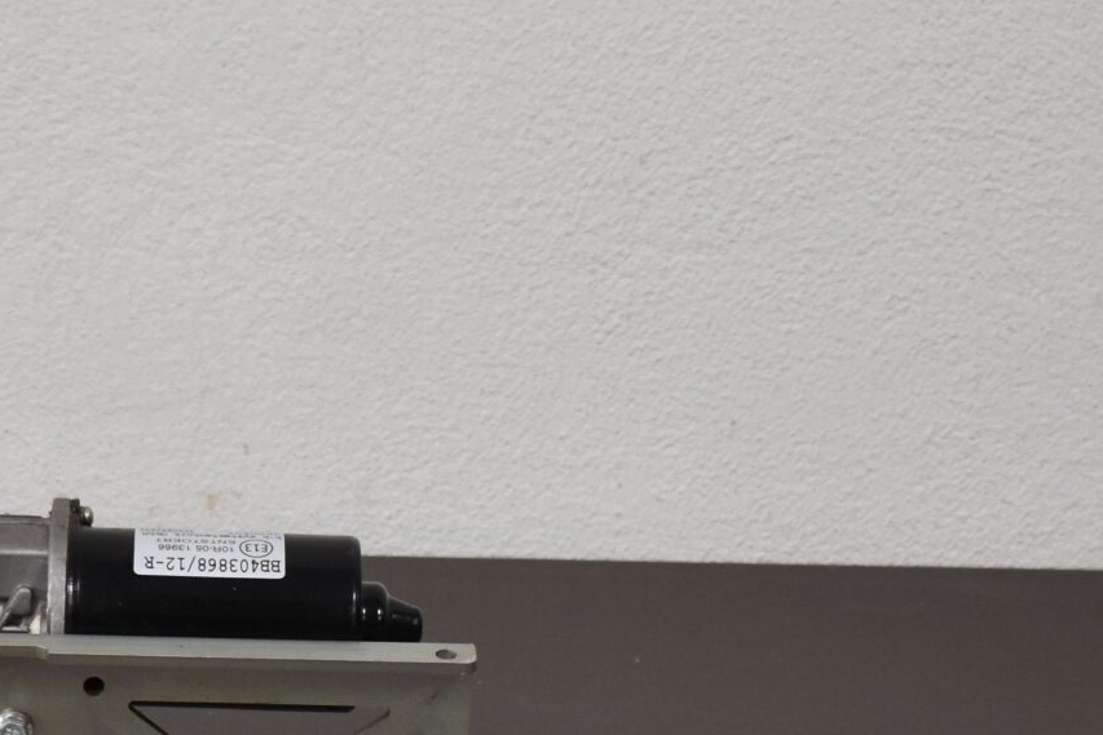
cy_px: 794
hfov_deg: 16.1
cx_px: 169
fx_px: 3861
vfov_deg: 10.8
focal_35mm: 126
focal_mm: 28
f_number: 4.2
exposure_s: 1/250
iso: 720
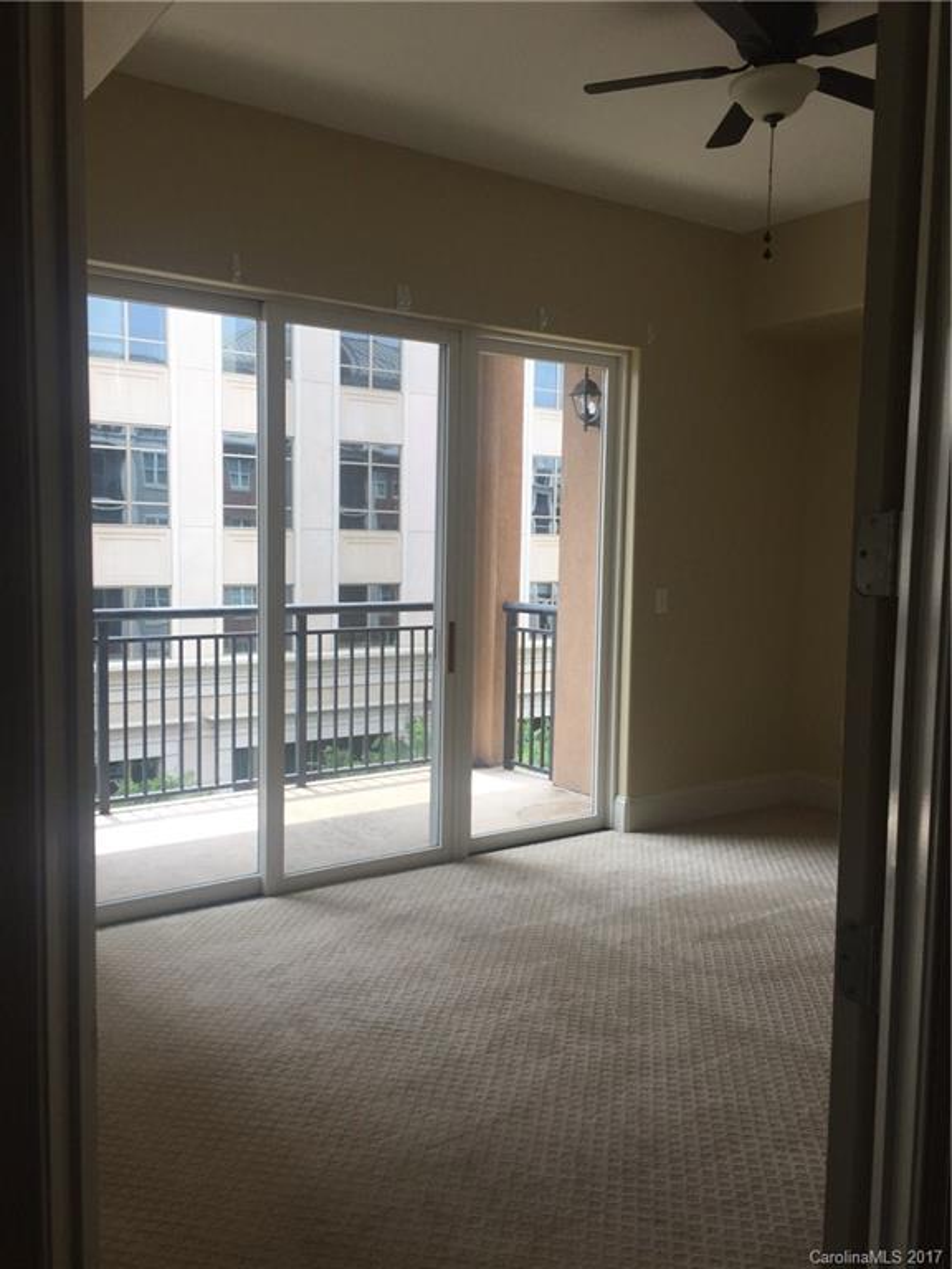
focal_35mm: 29
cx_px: 476
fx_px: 1063
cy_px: 634
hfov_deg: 48.2
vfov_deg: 61.7
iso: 32
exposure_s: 1/353
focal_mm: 4.15
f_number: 2.2
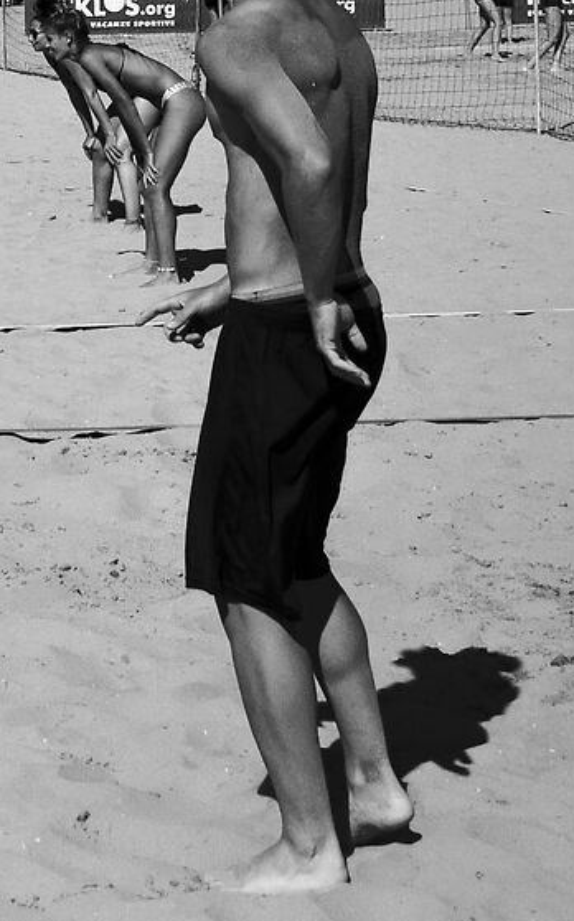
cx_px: -765
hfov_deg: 8.7
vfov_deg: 14.7
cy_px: -163
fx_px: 3464
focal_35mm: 138
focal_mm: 21
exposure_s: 1/2500
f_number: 5
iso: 200
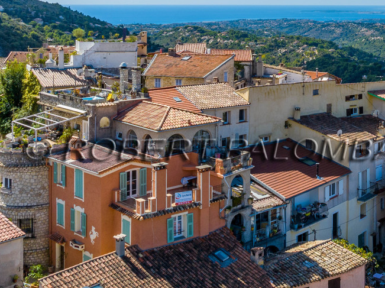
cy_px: -7
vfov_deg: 23.6
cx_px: 351
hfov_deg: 31.1
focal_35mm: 59
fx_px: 656
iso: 100
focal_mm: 12.3
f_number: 10
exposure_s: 1/160
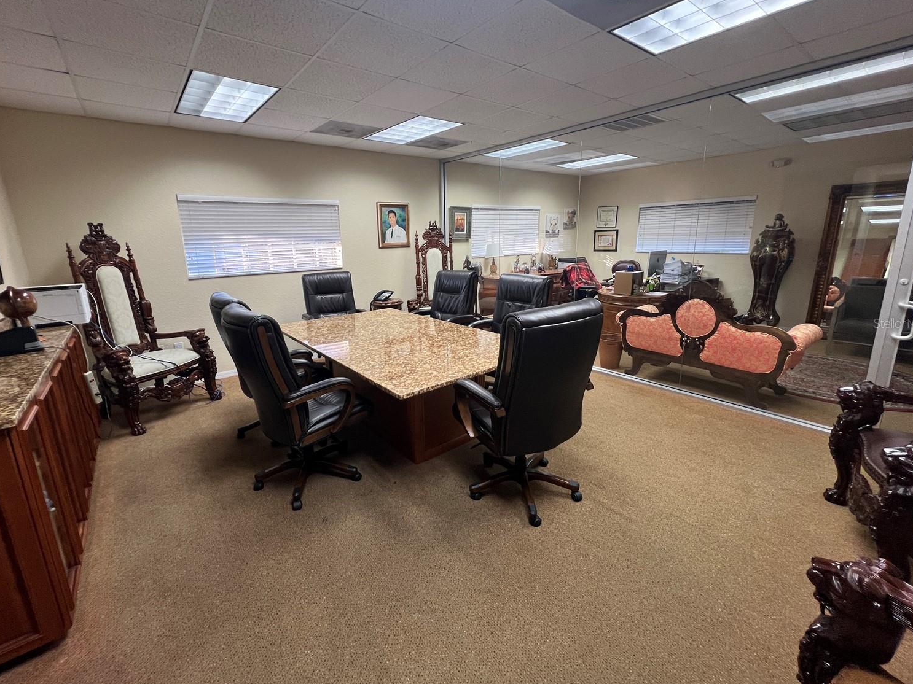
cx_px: 440
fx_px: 369
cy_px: 323
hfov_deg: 102.0
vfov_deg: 85.6
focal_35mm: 14
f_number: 1.8
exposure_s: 1/60
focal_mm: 1.57
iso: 160
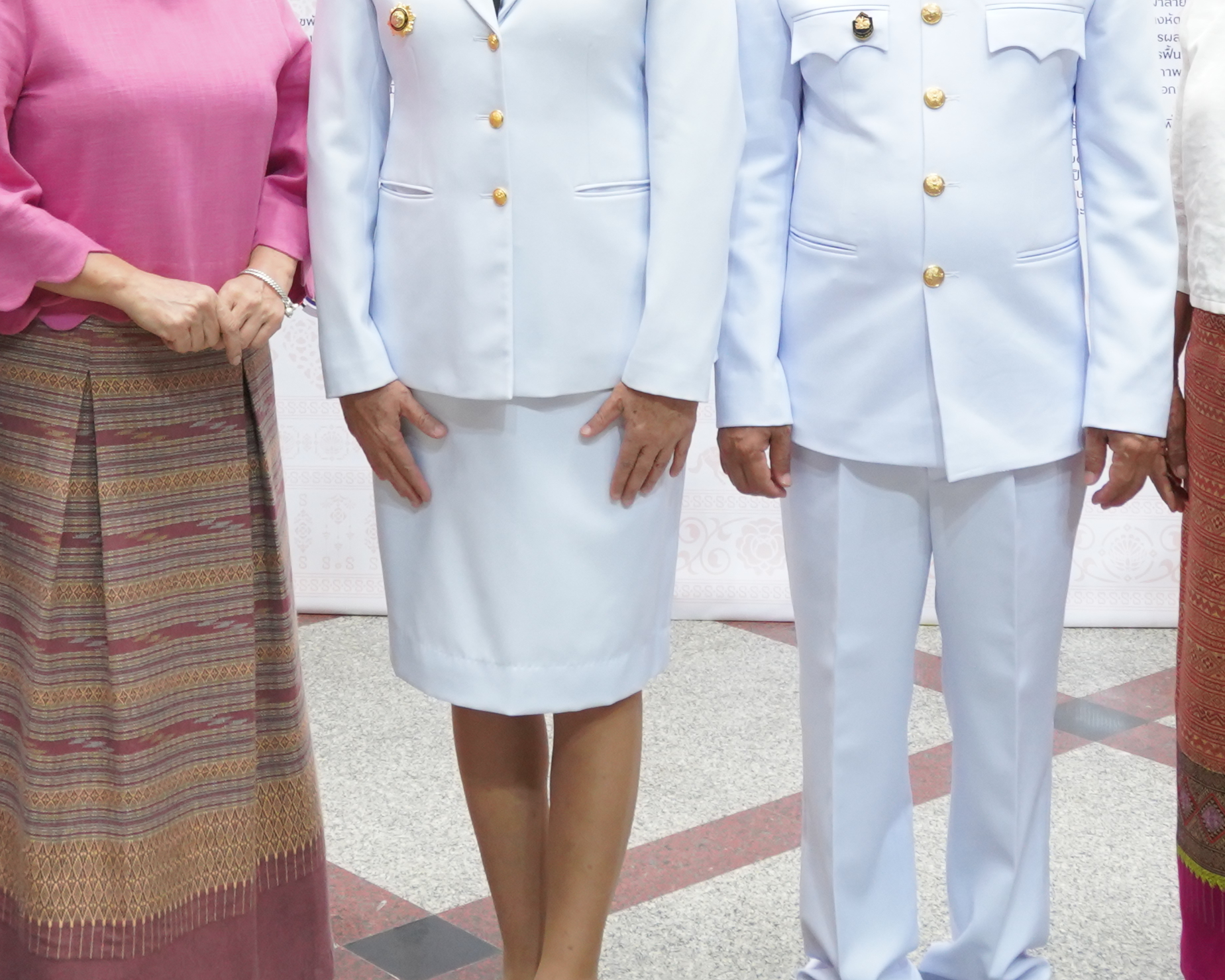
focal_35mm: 67
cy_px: 1
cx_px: 561
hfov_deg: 28.3
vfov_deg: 22.0
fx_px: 2429
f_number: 4
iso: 2500
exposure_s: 1/200
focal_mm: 22
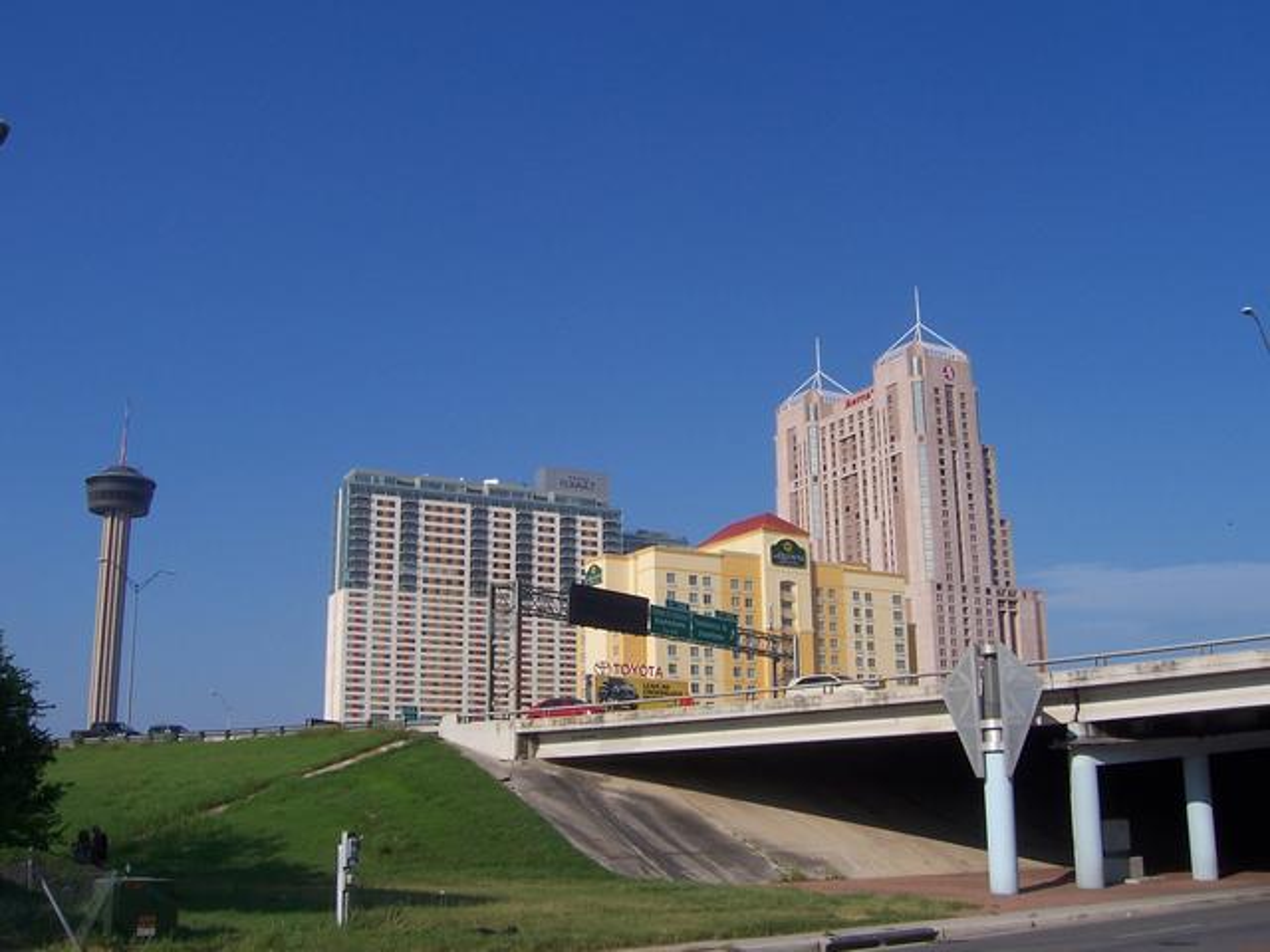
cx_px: 635
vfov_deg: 39.7
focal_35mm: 36
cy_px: 476
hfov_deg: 51.4
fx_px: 1321
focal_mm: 6
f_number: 4.8
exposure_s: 1/750
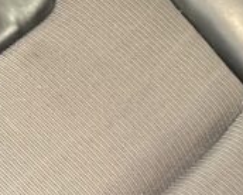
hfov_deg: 6.4
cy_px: -274
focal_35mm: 302
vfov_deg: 5.0
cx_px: 253
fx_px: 2174
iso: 320
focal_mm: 5.96
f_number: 1.6
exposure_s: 1/25
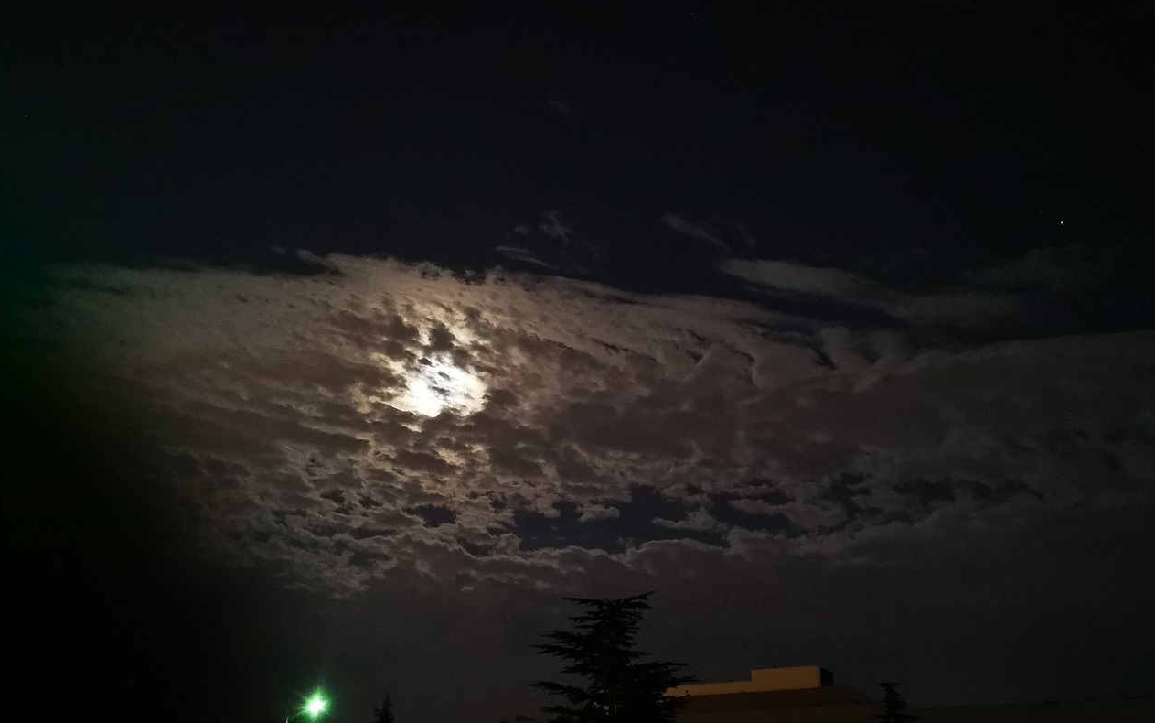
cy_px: 394
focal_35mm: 29
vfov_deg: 43.1
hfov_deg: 64.6
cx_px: 573
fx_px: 913
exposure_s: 1/16.4
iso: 3200
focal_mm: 3.95
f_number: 1.8
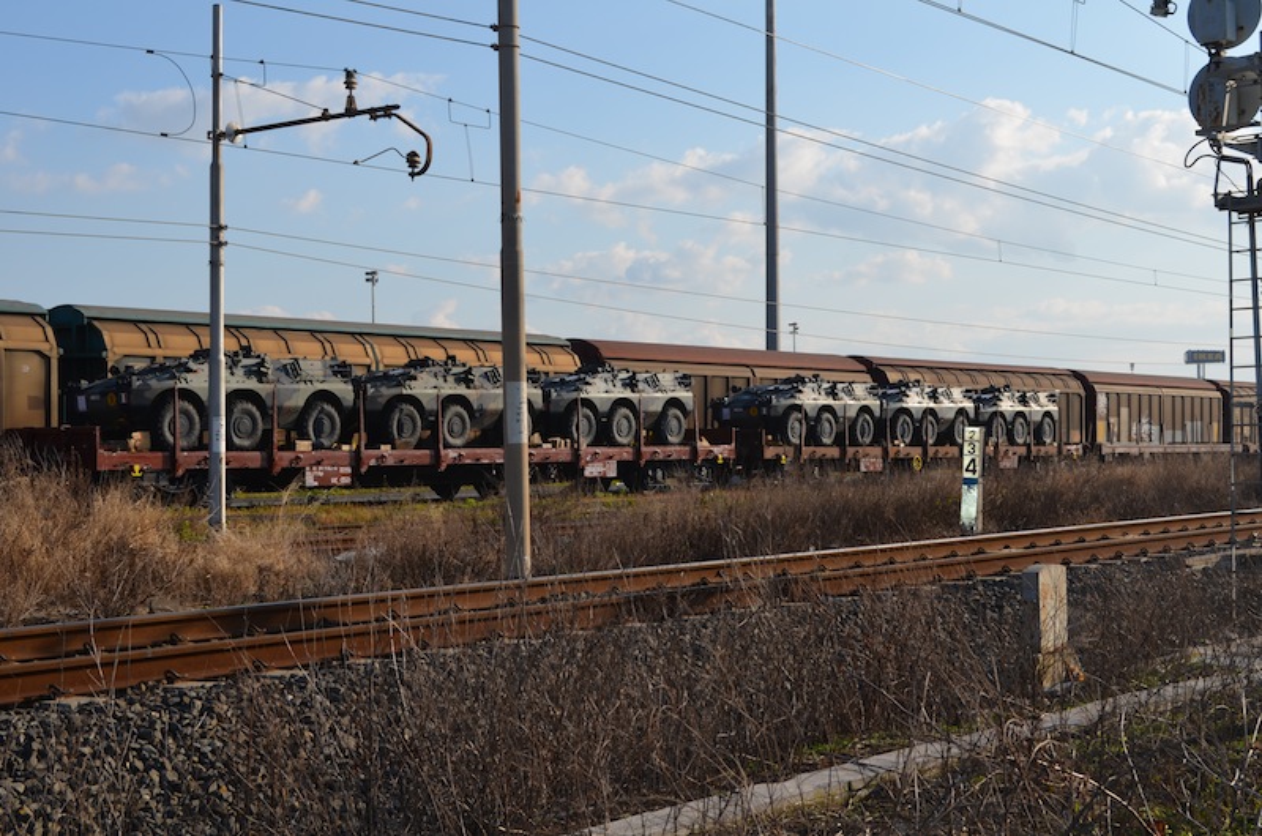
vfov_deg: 25.6
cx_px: 631
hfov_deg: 37.9
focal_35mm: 52
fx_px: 1837
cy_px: 418
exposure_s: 1/200
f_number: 9
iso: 100
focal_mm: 35
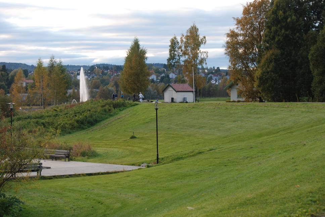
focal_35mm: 105
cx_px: 162
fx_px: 949
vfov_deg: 13.1
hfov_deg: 19.4
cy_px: 108
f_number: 4.5
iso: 220
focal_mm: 70
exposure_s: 1/125
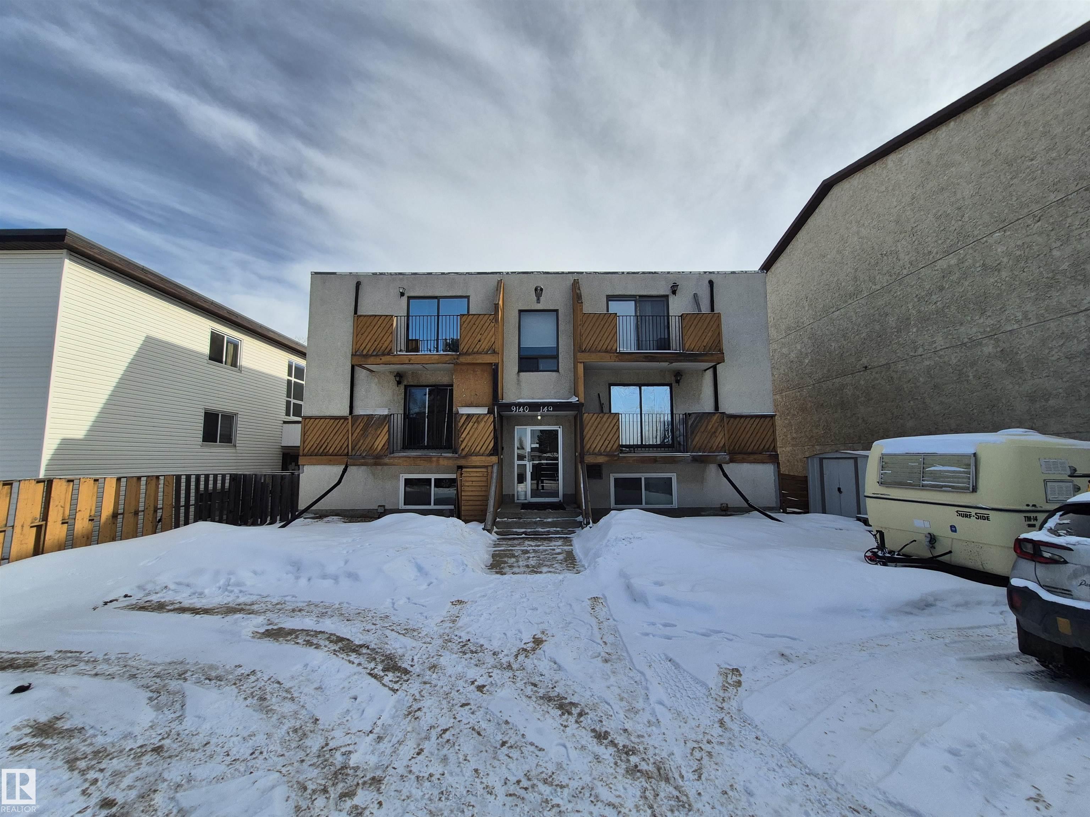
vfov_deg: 89.9
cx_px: 545
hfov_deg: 106.2
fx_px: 409
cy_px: 408
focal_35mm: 13
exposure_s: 1/2864
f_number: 2.2
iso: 50
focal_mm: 1.74
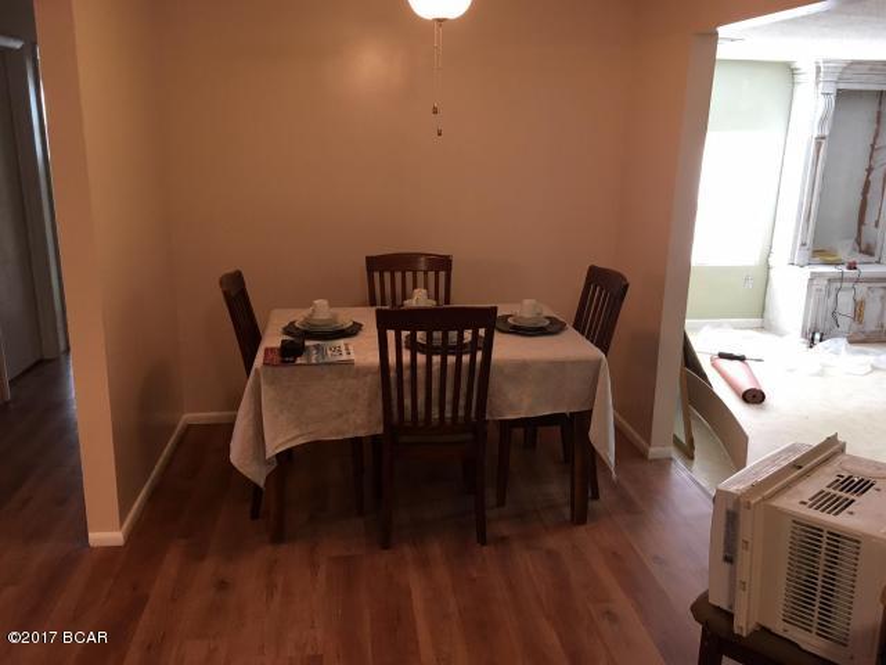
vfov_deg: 48.2
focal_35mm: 29
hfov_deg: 61.7
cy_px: 332
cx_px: 443
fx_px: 742
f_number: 2.2
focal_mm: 4.15
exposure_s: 1/30
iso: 100
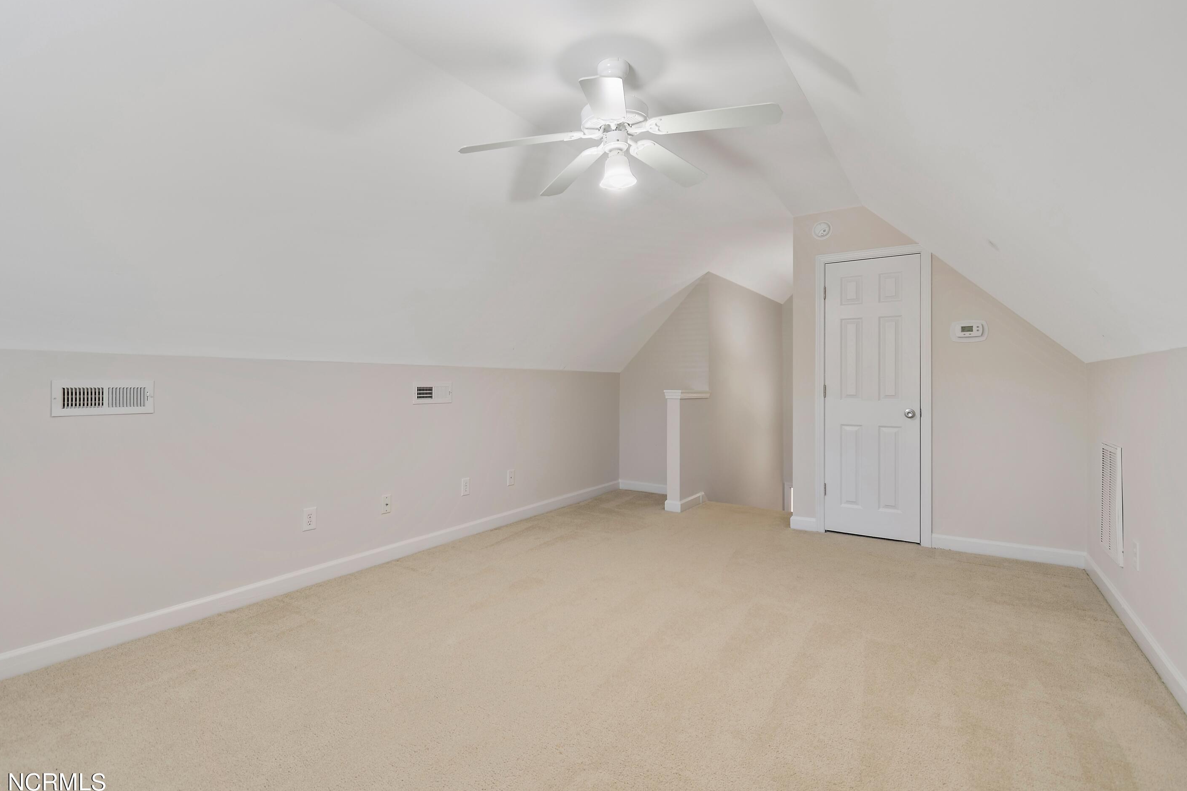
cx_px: 562
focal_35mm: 16
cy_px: 399
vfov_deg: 73.7
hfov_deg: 96.6
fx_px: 527
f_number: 4.5
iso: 100
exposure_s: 1/5
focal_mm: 10
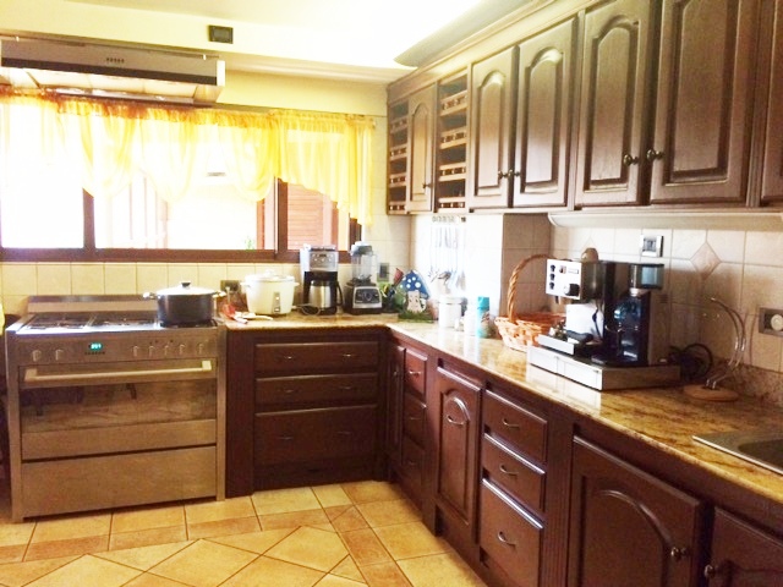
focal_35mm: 29
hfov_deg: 61.7
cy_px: 294
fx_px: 656
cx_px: 392
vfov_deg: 48.2
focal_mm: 4.15
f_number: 2.2
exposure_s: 1/30
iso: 250
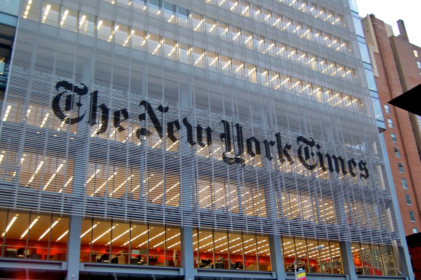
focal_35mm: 39
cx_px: 210
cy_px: 140
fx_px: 456
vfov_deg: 34.2
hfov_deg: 49.6
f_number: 4.2
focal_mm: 26
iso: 200
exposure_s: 1/15
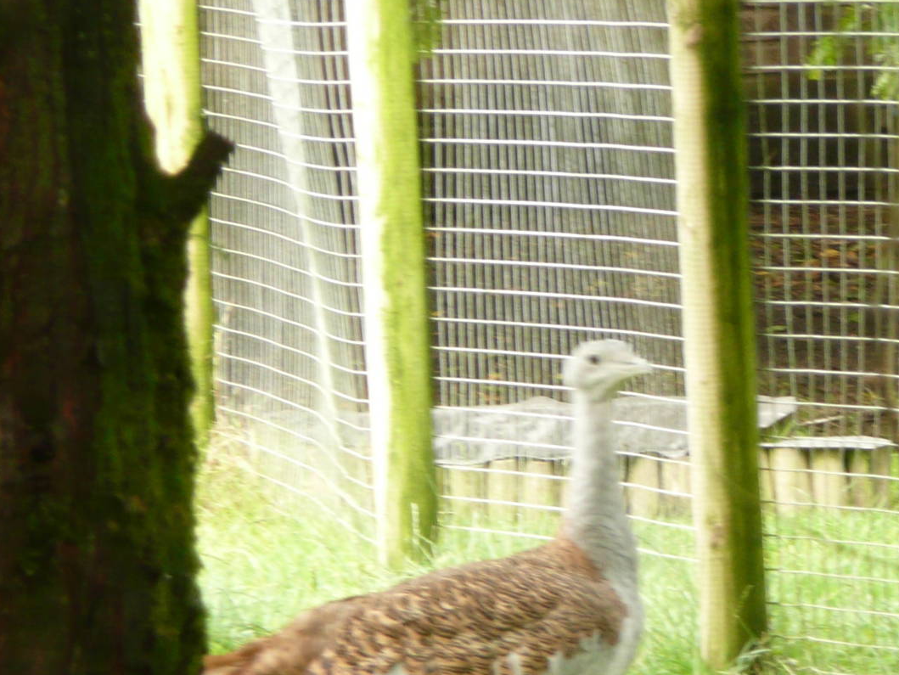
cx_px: 565
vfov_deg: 2.9
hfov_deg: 3.9
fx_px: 13301
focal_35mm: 512
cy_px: 431
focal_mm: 37.5
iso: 160
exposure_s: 1/30
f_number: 4.9
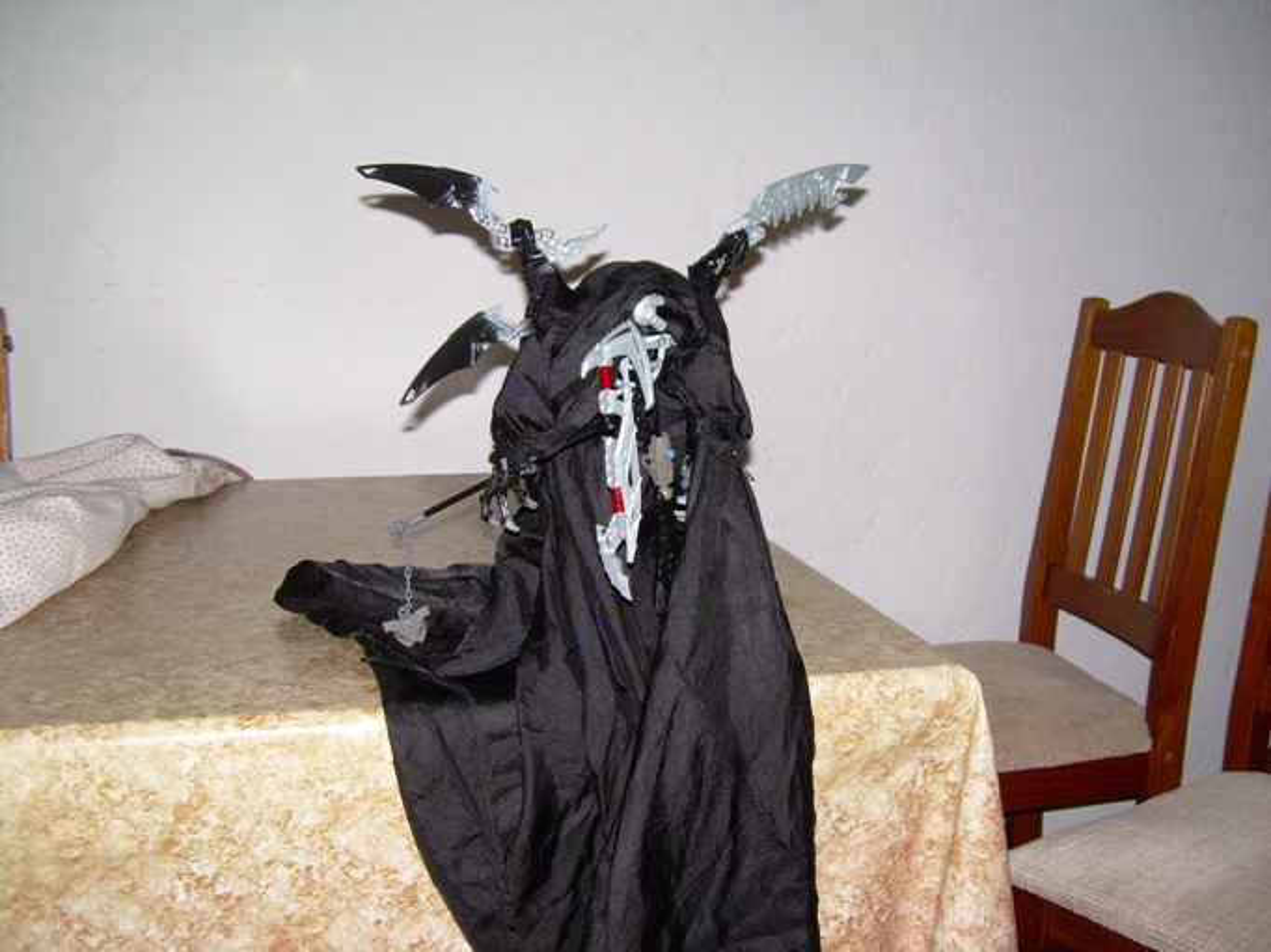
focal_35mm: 38
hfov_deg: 49.0
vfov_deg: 37.7
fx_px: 1395
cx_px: 636
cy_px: 476
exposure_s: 1/60
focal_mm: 6.3
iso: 50
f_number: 2.8
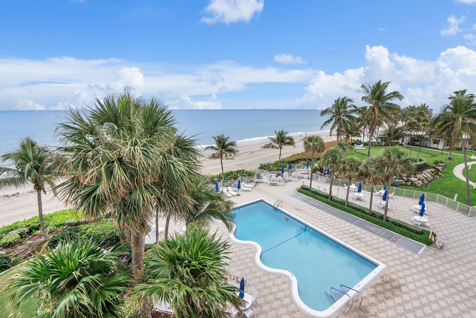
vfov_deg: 77.3
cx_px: 238
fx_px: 198
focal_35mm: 15
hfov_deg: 100.4
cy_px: 159
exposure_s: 1/640
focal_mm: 10
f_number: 9
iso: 400
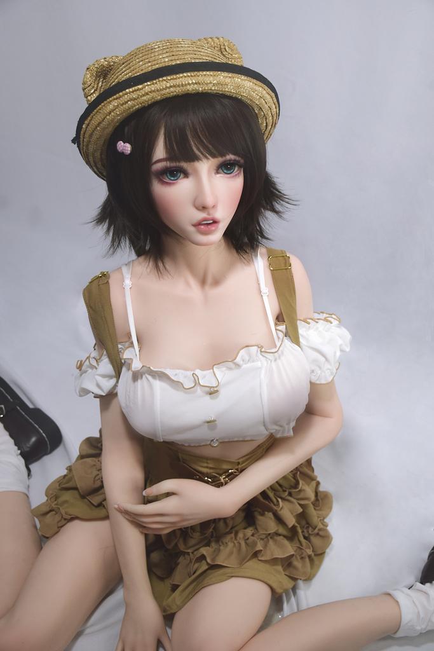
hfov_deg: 33.0
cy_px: 326
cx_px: 217
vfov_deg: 47.9
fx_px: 732
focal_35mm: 40
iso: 400
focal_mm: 27
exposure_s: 1/80
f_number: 4.5
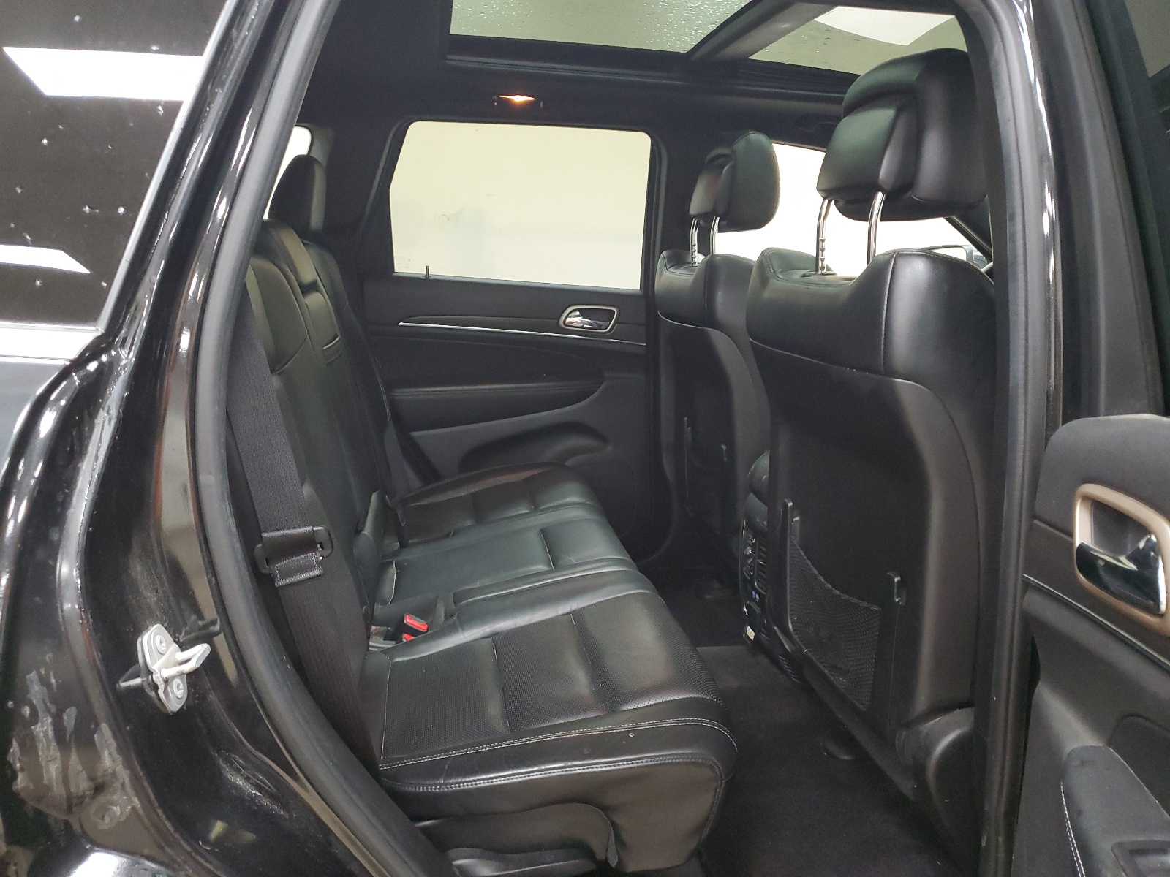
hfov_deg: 67.3
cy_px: 438
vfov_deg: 53.1
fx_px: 879
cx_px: 585
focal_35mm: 26
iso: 302
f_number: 1.5
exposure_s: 1/20
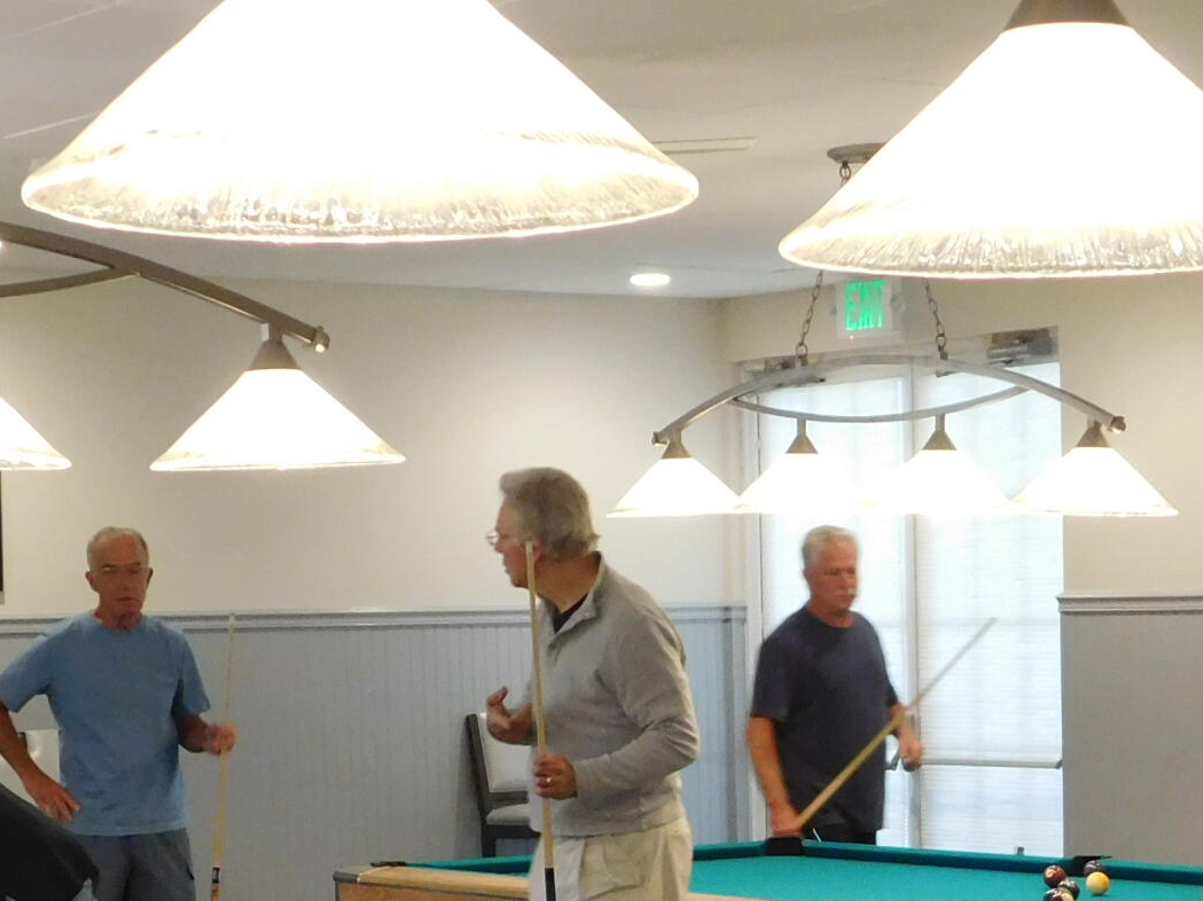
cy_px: 1006
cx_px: 795
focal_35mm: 103
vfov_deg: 14.0
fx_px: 3578
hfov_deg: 19.0
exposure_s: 1/30
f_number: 3.5
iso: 320
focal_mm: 6.3
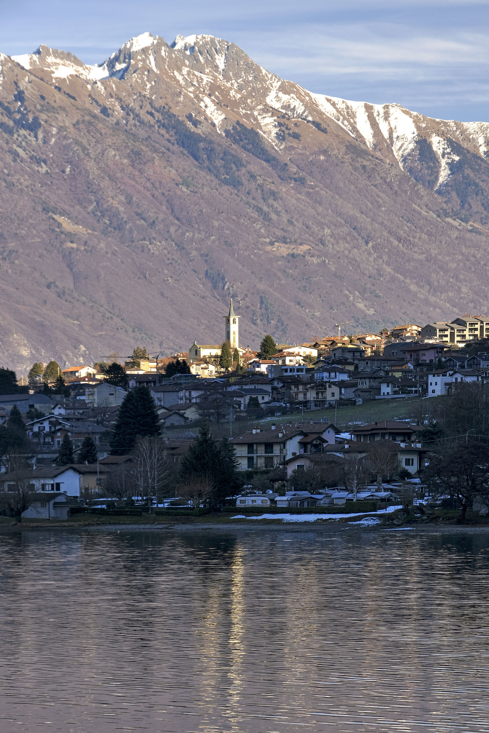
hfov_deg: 9.8
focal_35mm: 140
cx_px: 244
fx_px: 2852
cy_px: 366
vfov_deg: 14.7
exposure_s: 1/50
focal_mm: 93.2
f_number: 10
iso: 160
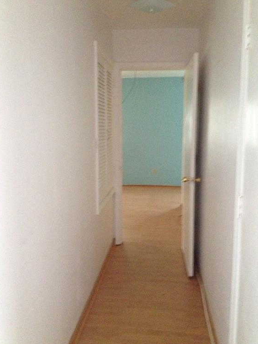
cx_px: 127
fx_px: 358
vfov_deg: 51.4
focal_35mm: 36
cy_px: 173
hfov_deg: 39.6
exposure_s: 1/15
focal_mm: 4.28
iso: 640
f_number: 2.4
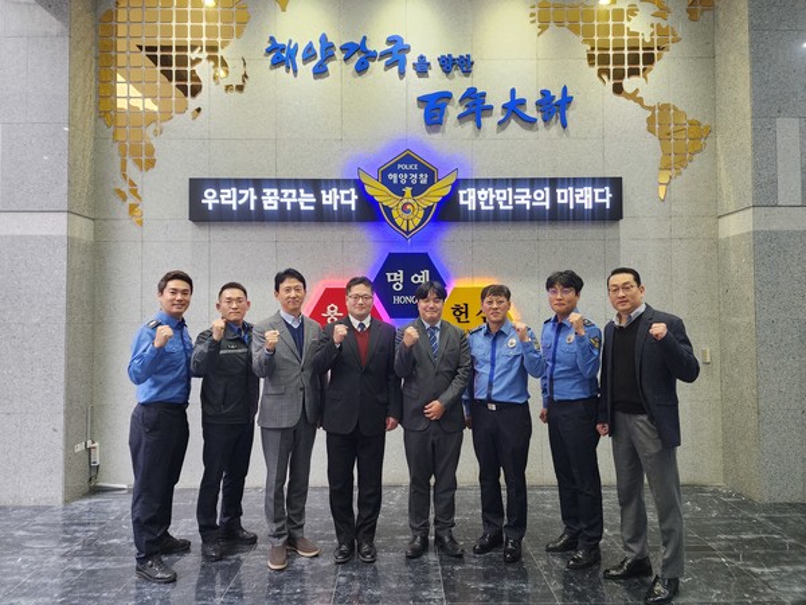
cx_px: 403
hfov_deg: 73.9
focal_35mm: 23
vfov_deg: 58.9
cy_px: 302
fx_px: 536
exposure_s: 1/120
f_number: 1.8
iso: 500
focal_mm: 6.4
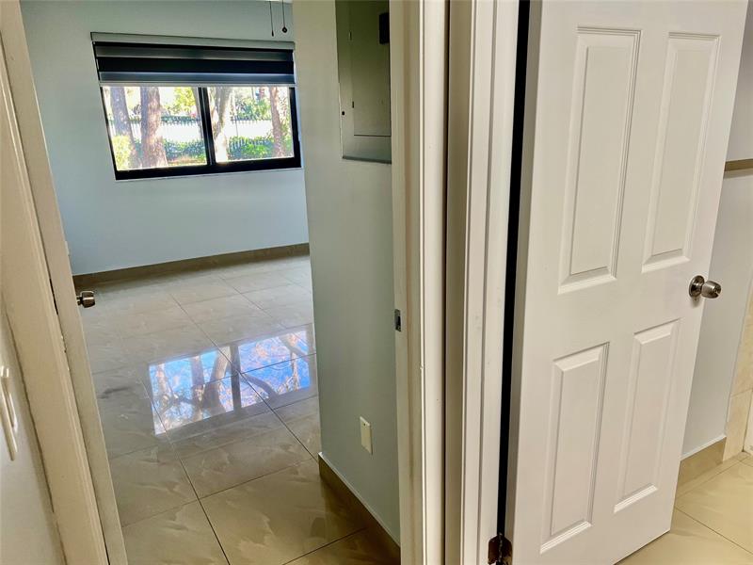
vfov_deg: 53.1
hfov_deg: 67.3
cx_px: 376
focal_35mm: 26
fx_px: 566
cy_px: 282
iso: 64
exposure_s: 1/60
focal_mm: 5.7
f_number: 1.5
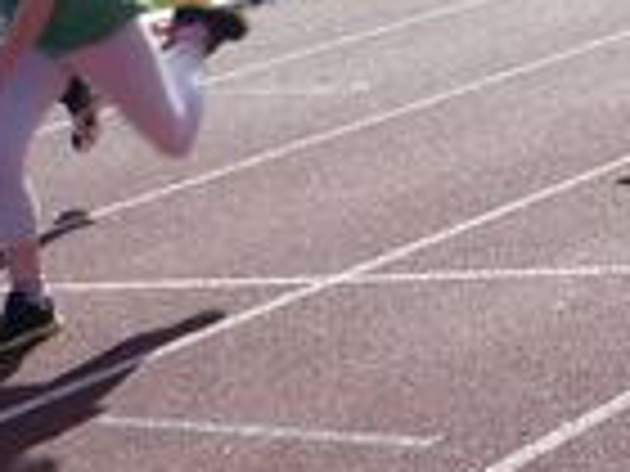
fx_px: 2748
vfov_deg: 9.8
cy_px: 238
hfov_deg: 12.9
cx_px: 666
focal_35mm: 151
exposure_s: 1/160
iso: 100
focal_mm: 5.5
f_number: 8
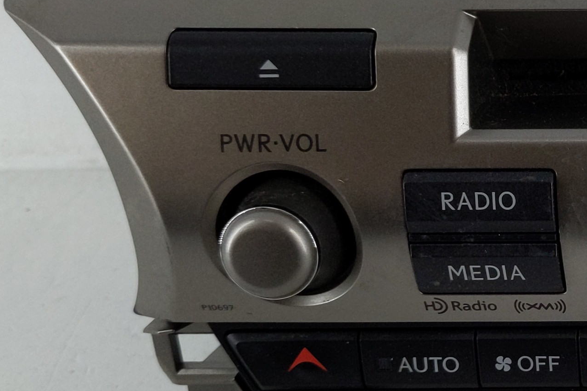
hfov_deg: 21.9
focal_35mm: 82
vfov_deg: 16.6
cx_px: 797
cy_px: 188
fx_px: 1337
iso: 62
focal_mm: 4.38
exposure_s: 1/126
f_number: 1.73
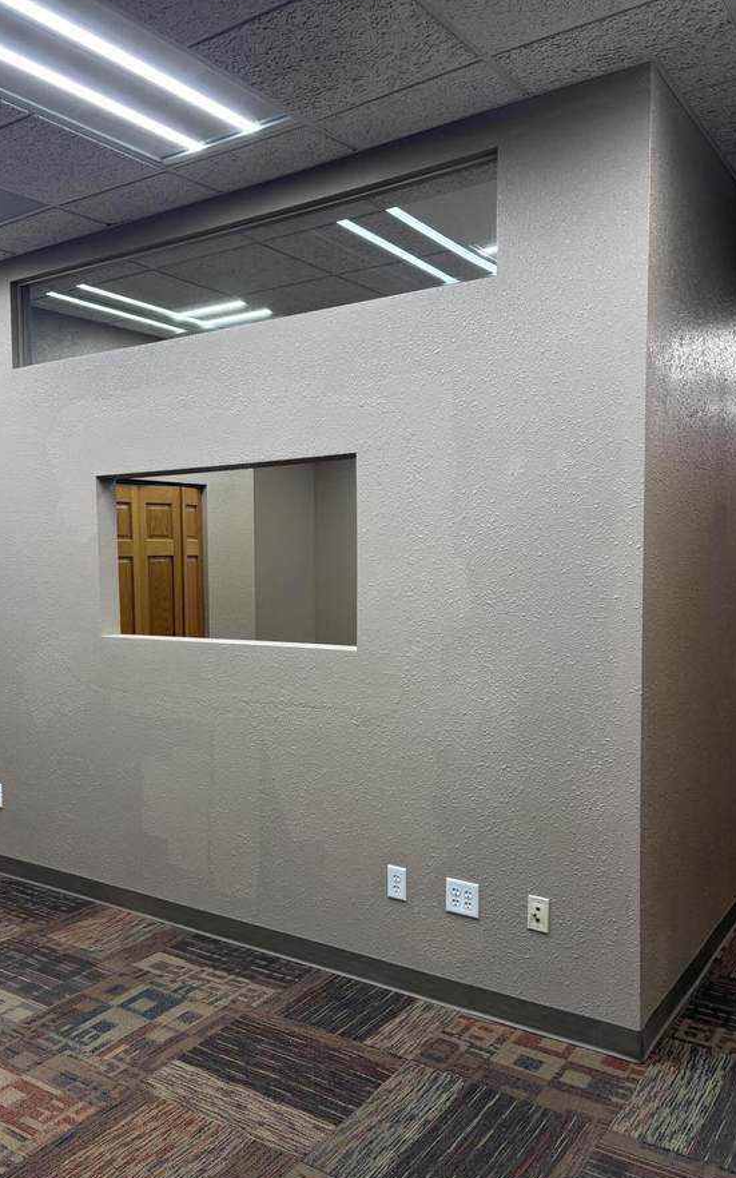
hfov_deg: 41.4
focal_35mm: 30
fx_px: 963
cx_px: 262
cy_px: 620
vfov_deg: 62.9
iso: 125
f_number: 1.6
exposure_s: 1/133
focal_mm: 5.96
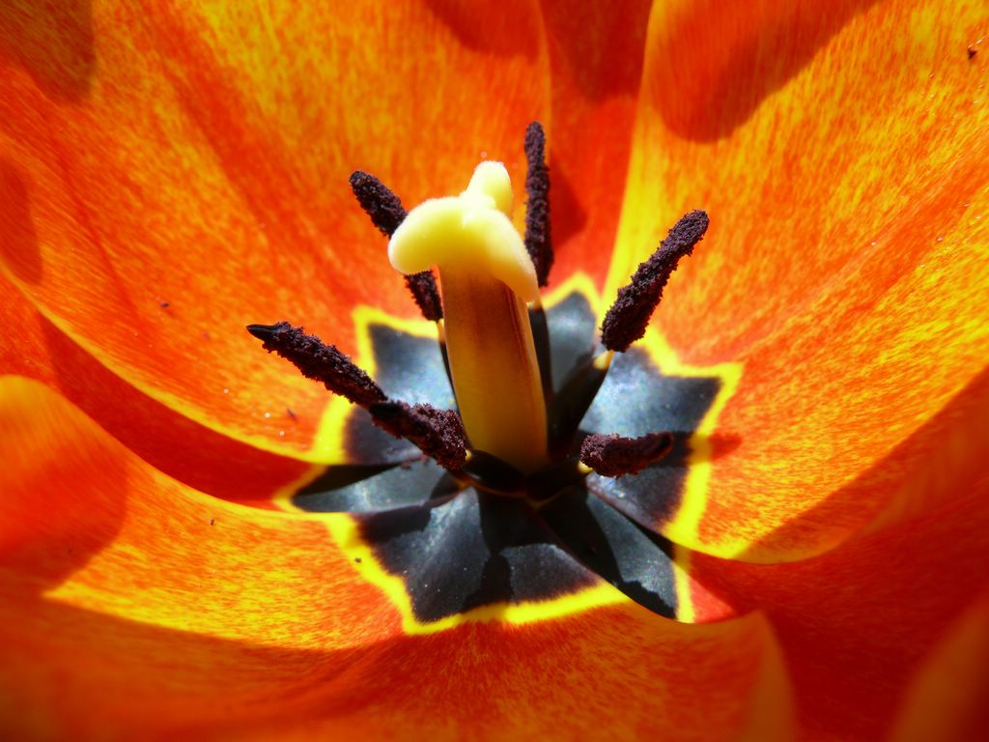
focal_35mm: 35
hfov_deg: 52.6
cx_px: 494
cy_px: 371
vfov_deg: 40.7
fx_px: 1000
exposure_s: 1/320
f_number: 5.6
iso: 100
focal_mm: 7.4
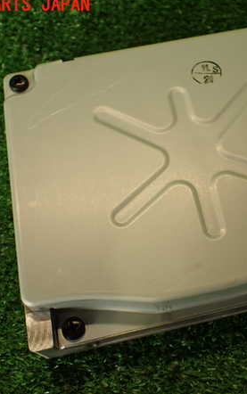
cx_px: 195
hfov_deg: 27.5
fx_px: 494
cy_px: 194
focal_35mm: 46
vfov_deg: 43.5
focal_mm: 5.79
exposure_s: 1/60
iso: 125
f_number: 2.4
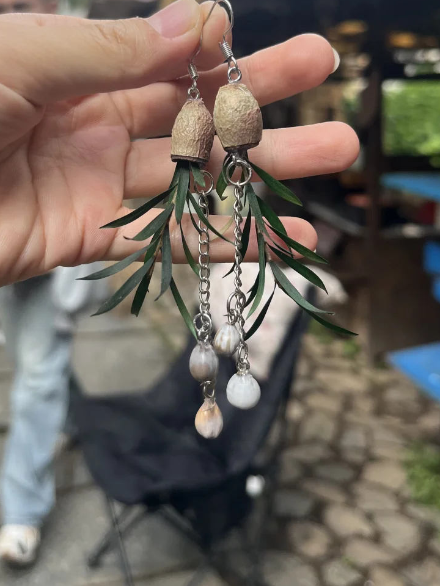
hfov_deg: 36.8
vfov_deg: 46.9
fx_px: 661
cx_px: 200
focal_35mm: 39
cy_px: 181
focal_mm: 5.1
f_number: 1.6
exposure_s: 1/1404
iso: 50
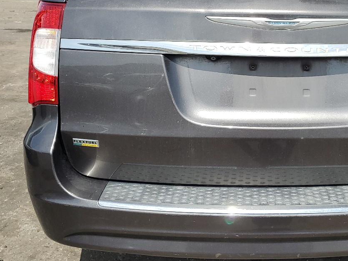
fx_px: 503
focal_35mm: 50
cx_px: 274
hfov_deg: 37.0
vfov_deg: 28.5
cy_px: 54
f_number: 1.5
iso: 50
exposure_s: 1/3333
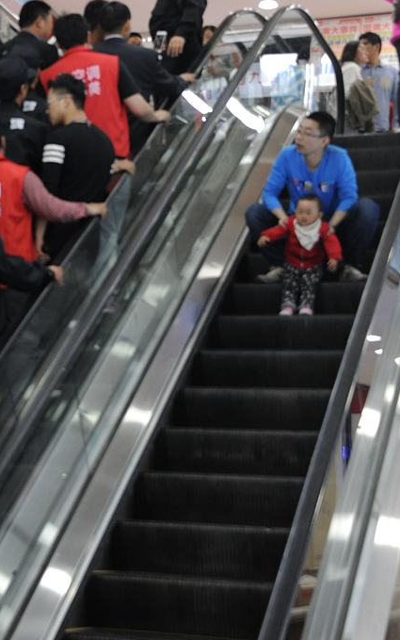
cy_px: 301
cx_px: -25
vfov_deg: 23.0
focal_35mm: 90
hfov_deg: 14.2
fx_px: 1568
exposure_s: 1/80
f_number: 4.5
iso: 1000
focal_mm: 50
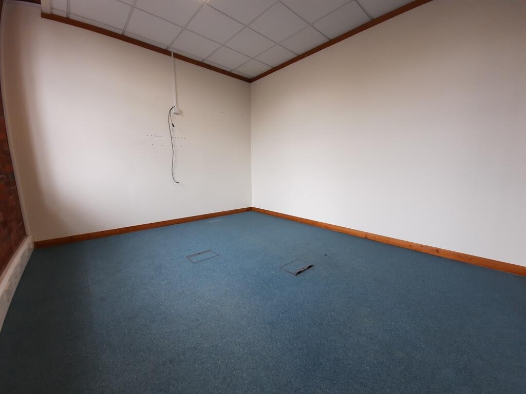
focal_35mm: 13
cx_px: 263
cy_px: 197
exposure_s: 1/50
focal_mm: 1.74
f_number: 2.2
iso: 50
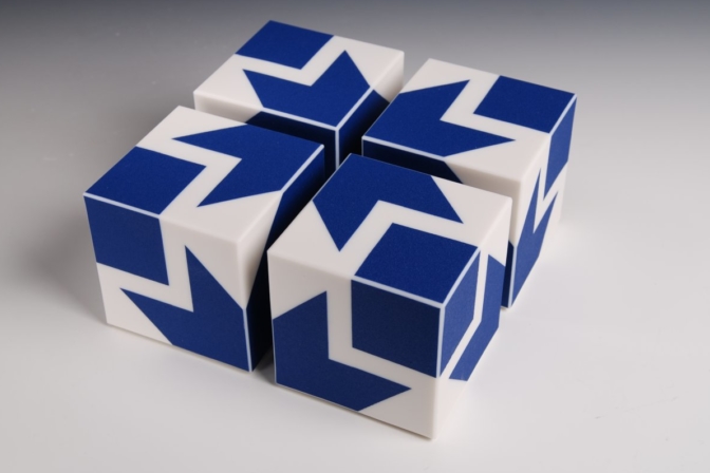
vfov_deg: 21.6
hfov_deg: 31.9
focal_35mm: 63
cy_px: 229
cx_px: 356
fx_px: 1242
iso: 100
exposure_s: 1/60
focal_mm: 40
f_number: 9
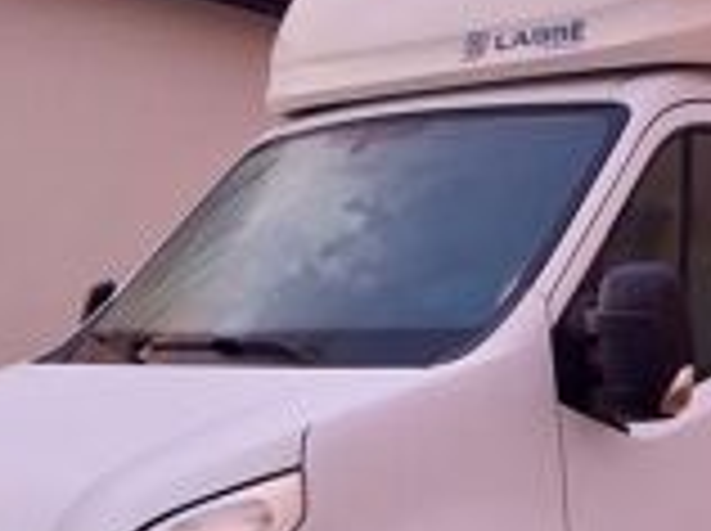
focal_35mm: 79
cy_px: 310
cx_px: 747
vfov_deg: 18.6
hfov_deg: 23.5
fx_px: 1620
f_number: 1.8
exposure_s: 1/60
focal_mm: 4
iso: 80
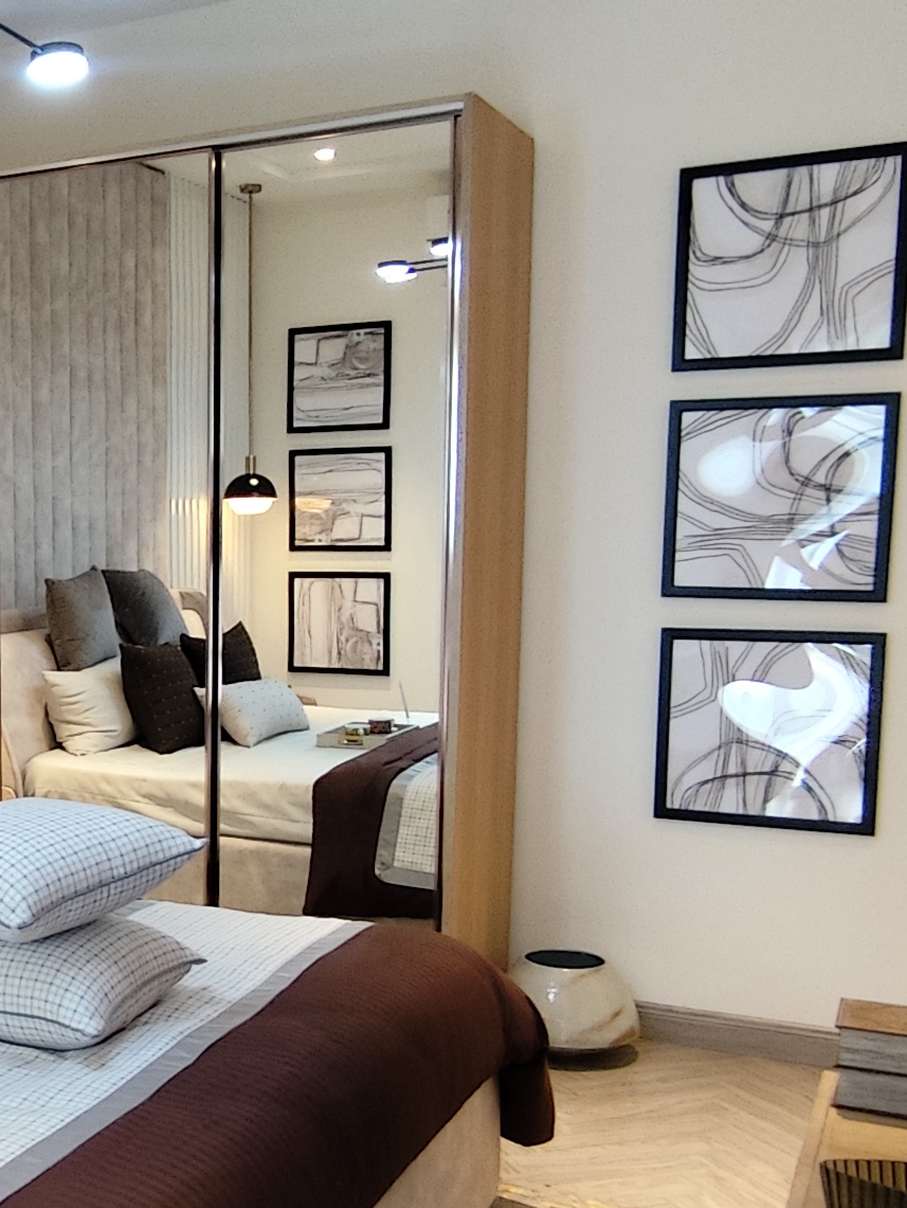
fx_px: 1606
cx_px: -120
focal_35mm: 46
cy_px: 713
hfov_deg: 28.3
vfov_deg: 41.1
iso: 200
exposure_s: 1/50
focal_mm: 1.65
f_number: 2.2
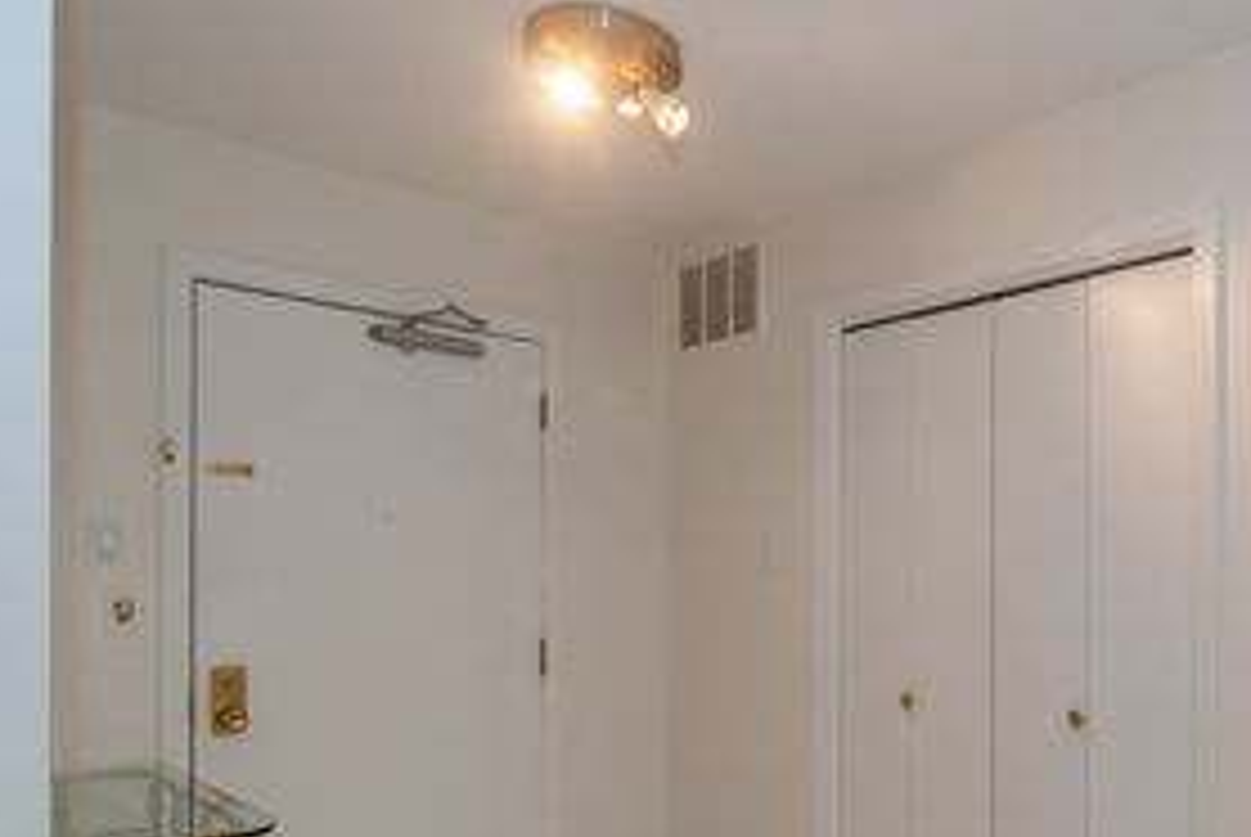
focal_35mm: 31
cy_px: 565
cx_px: 972
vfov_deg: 41.8
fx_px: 1078
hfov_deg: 56.5
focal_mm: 18
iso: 200
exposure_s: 1/60
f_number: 8
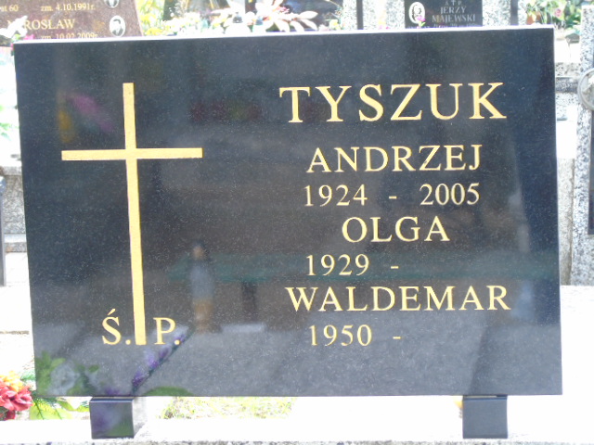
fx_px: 1853
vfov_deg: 13.7
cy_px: 222
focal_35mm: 108
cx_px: 297
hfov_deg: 18.2
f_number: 4.4
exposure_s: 1/40
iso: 160
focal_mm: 19
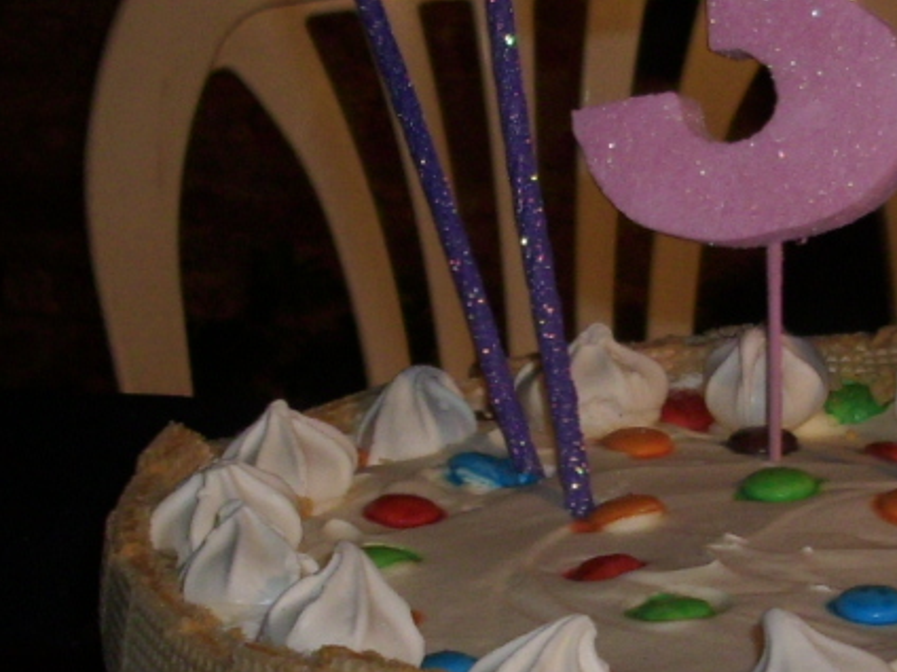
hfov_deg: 16.7
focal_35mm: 117
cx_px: 728
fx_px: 3032
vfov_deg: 12.7
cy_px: 429
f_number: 2.8
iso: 50
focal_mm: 6.2
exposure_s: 1/30
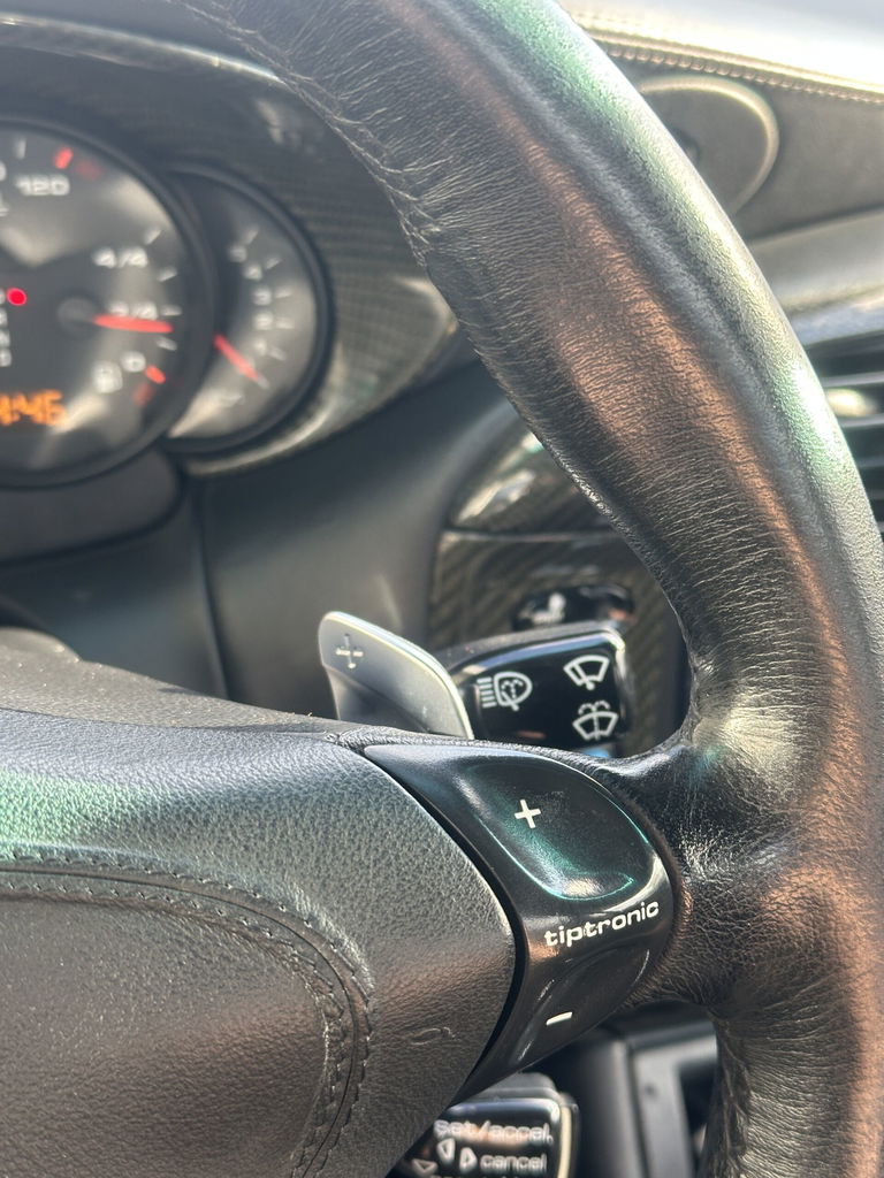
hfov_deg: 30.3
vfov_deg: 39.7
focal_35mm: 48
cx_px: 442
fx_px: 1634
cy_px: 589
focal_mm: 6.86
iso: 80
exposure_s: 1/78
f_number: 1.78
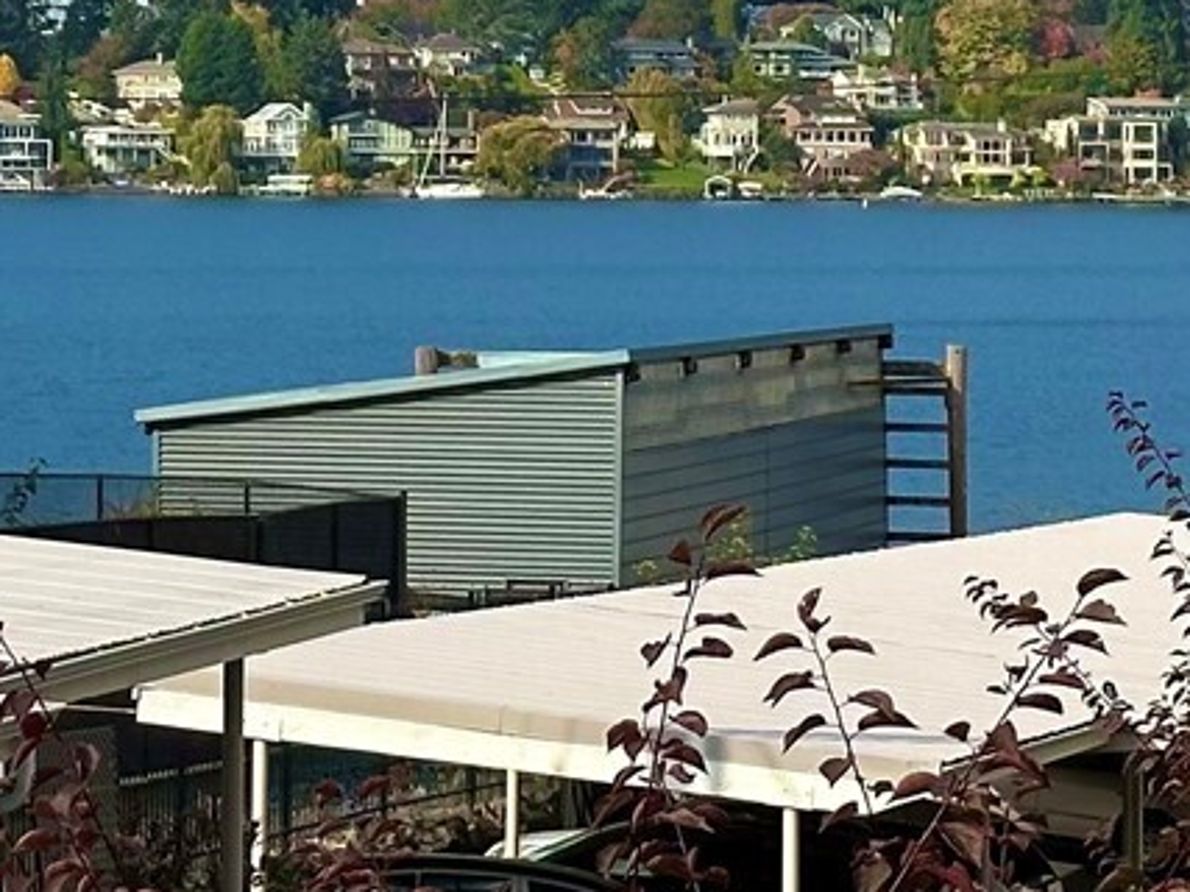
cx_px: 638
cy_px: -56
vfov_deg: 8.2
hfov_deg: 11.0
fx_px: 6186
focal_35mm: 180
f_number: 1.78
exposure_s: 1/4566
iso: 64
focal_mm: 6.86
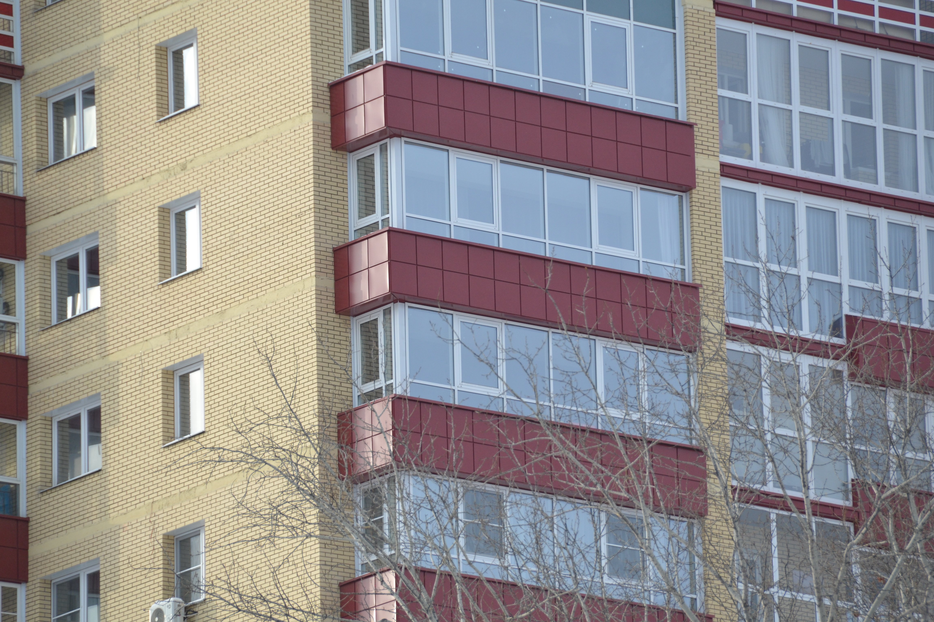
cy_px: 311
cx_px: 467
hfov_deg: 6.9
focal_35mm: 300
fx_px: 7783
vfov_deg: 4.6
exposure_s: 1/500
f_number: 5.6
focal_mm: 200
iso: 280
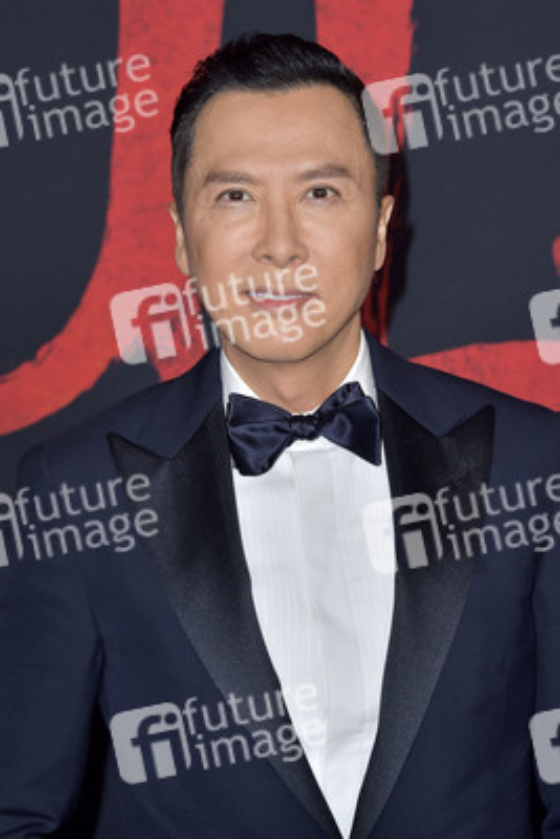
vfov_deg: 18.3
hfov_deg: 12.2
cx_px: 280
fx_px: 2611
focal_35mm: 112
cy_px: 420
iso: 400
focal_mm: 112
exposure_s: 1/250
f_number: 7.1
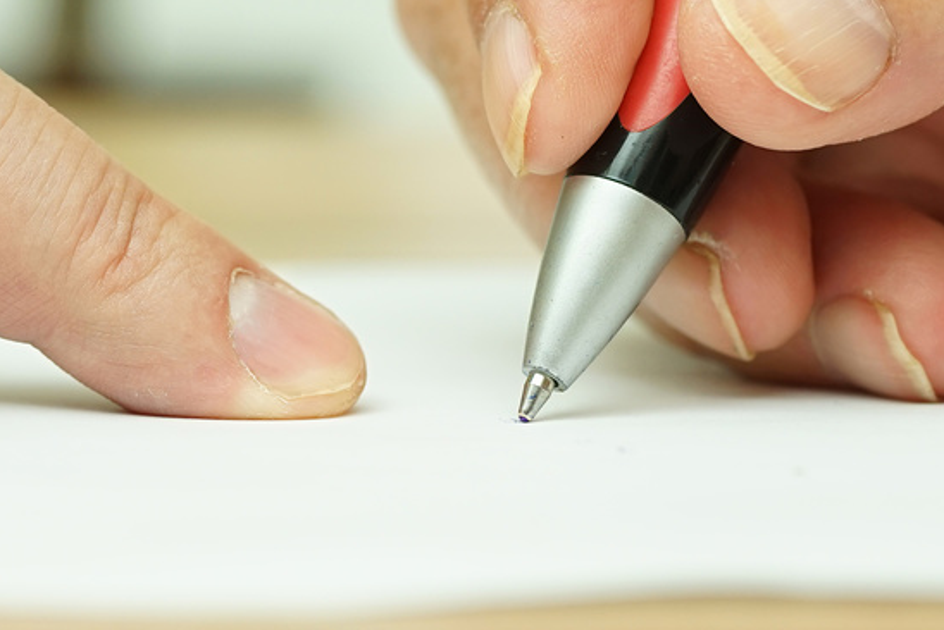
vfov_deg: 4.9
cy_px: -123
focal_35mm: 277
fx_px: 7267
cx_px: 184
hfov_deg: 7.4
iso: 400
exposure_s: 1/25
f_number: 4
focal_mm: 90
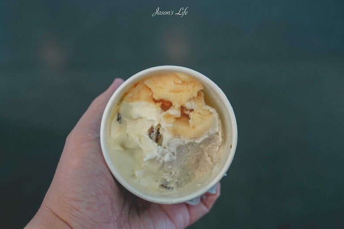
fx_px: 478
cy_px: 116
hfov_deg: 39.6
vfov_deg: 27.0
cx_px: 170
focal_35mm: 50
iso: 1000
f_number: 4
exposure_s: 1/50
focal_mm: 46
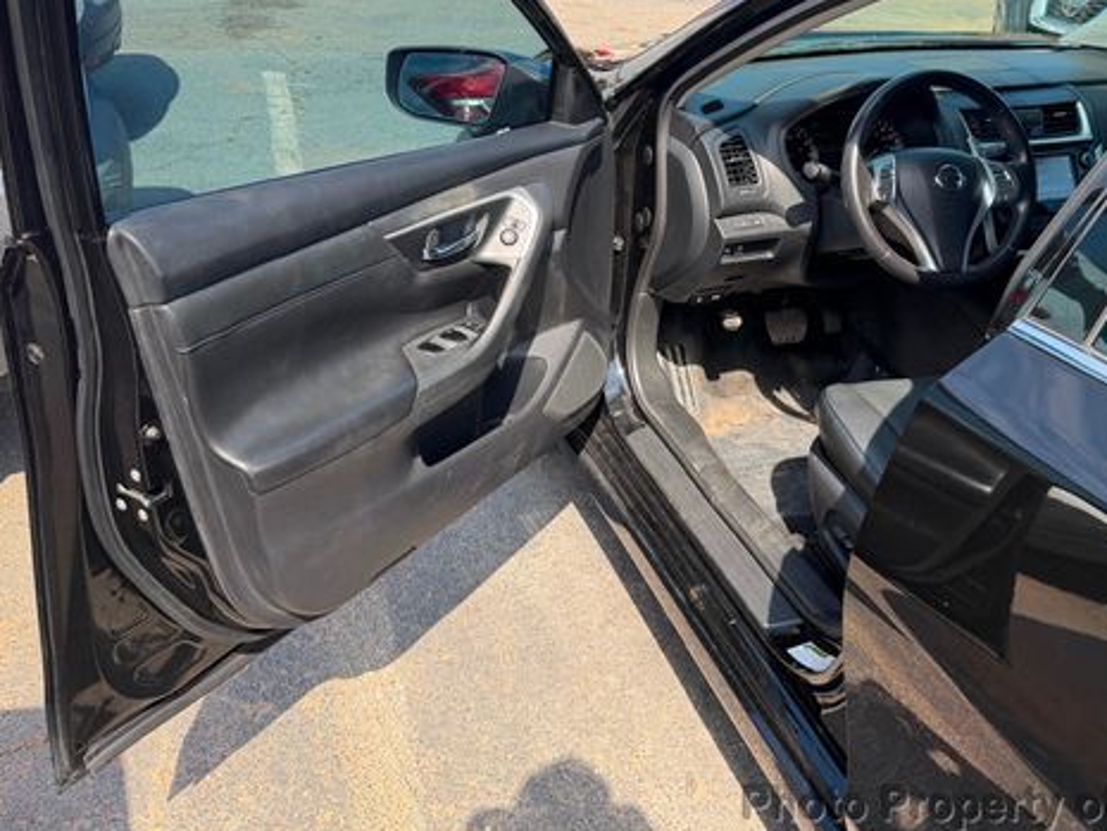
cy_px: 283
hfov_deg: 55.2
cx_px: 628
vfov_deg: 42.4
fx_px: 1056
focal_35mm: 33
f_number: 1.78
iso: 100
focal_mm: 6.76
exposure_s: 1/1361
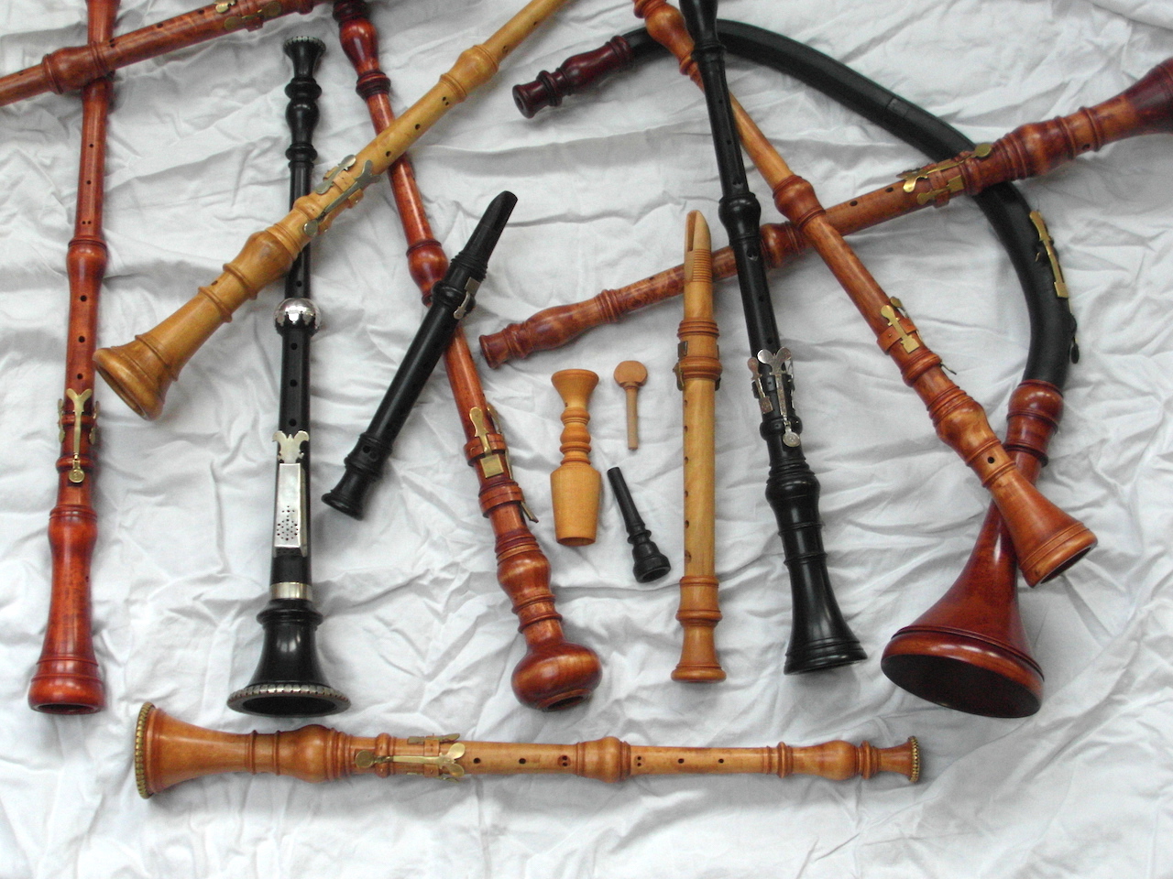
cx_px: 586
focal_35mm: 62
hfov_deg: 31.2
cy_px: 440
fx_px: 2101
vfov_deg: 23.7
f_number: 4
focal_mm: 10.2
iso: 240
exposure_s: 1/30
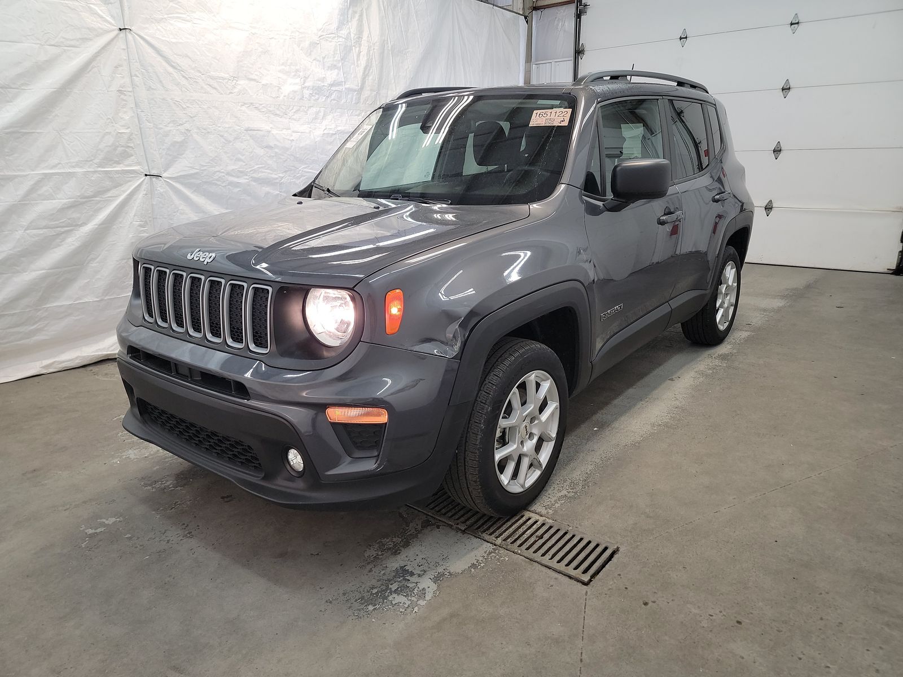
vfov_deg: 56.8
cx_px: 452
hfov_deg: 71.6
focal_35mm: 24
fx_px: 626
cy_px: 338
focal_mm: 6.7
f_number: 1.8
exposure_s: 1/59
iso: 150
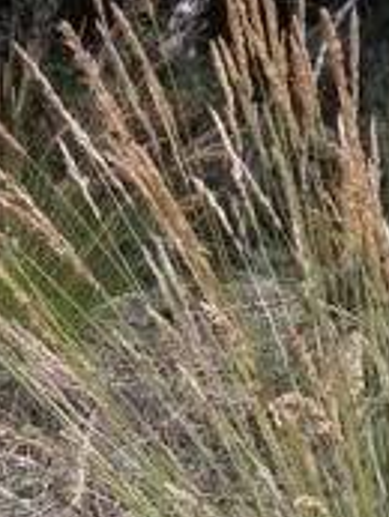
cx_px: 458
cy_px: 374
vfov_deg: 19.5
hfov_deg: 14.4
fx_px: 1497
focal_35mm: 100
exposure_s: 1/125
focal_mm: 7.7
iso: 50
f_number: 8
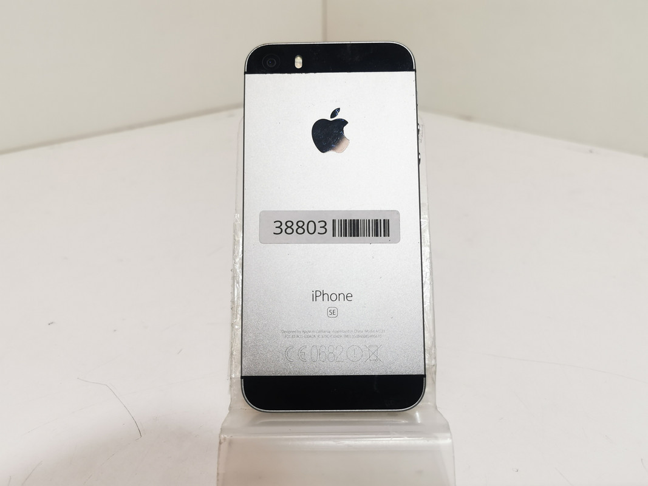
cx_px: 324
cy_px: 243
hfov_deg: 56.8
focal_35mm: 32
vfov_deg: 44.2
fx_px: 599
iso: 125
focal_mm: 5.56
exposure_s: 1/100
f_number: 1.6
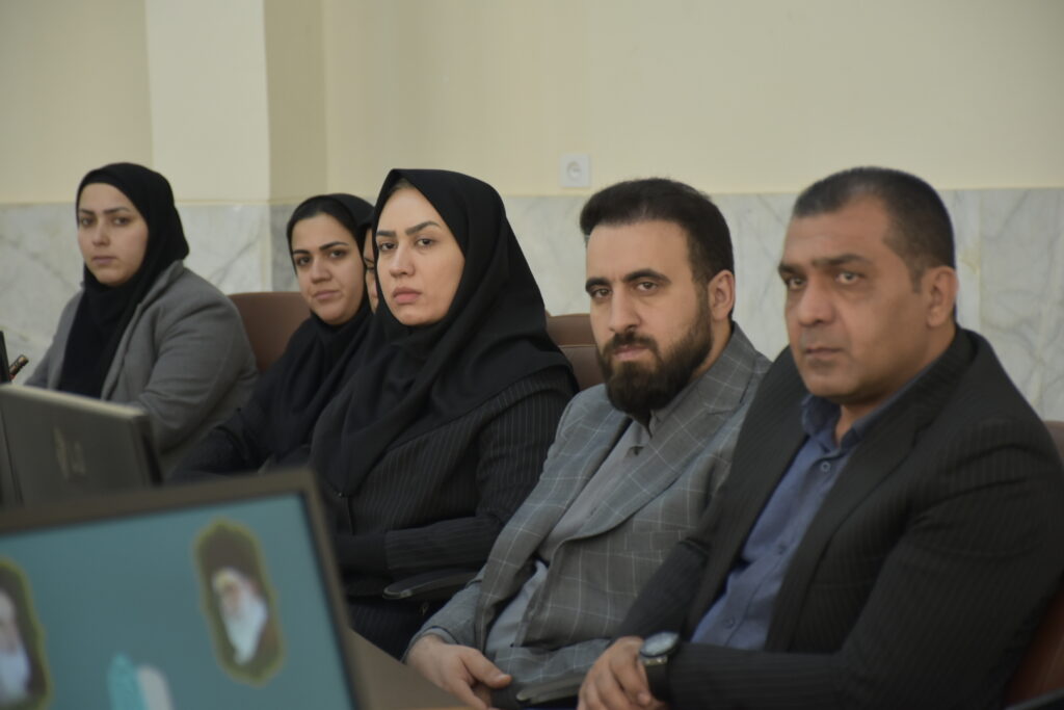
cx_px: 532
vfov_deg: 8.7
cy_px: 355
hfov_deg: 13.0
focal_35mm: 158
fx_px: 4655
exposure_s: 1/60
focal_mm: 105
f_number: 5.6
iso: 1000
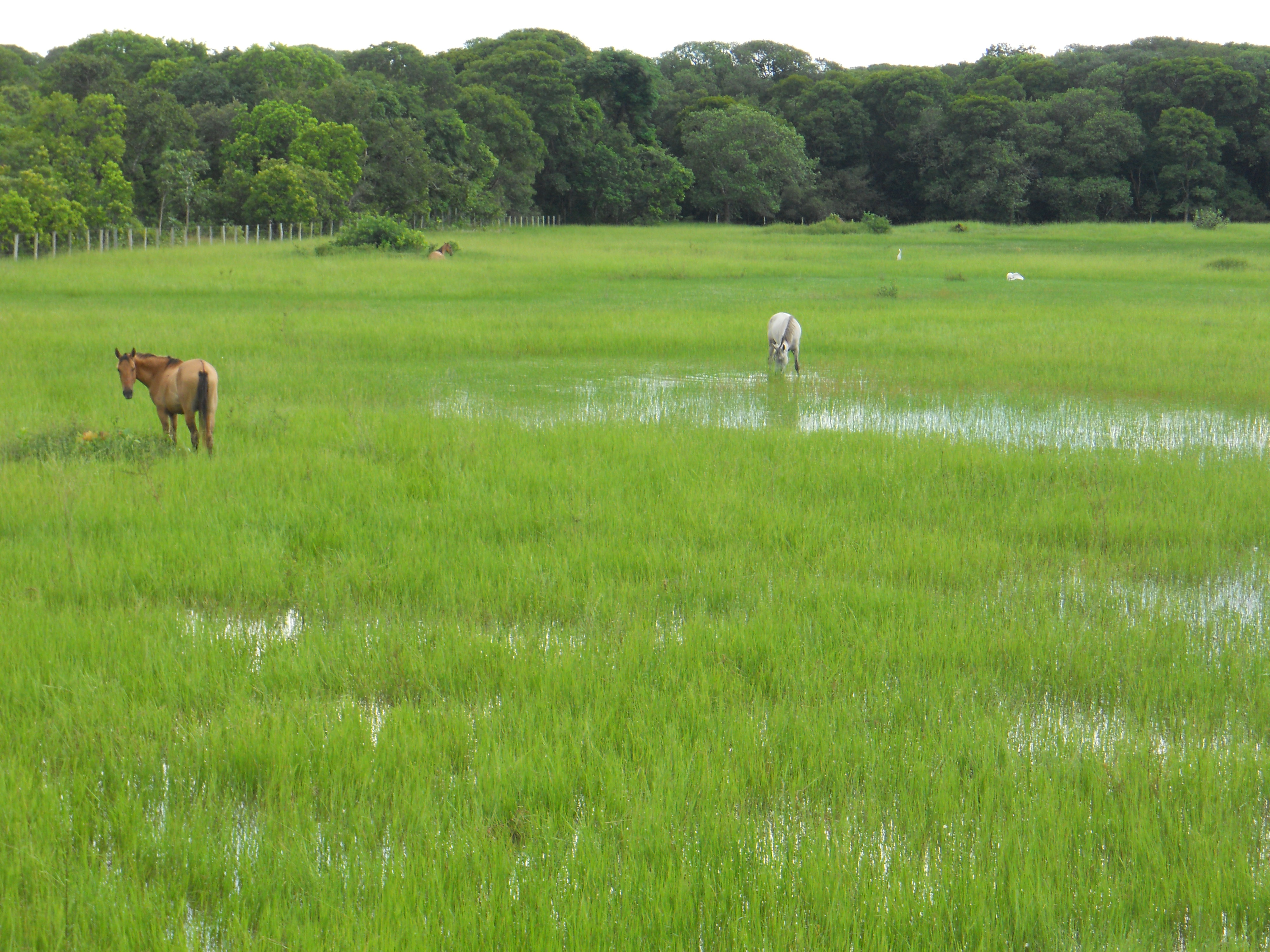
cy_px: 476
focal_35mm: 113
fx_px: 4146
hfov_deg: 17.4
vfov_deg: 13.1
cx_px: 635
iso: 80
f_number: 5.9
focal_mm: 20.3
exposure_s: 1/100
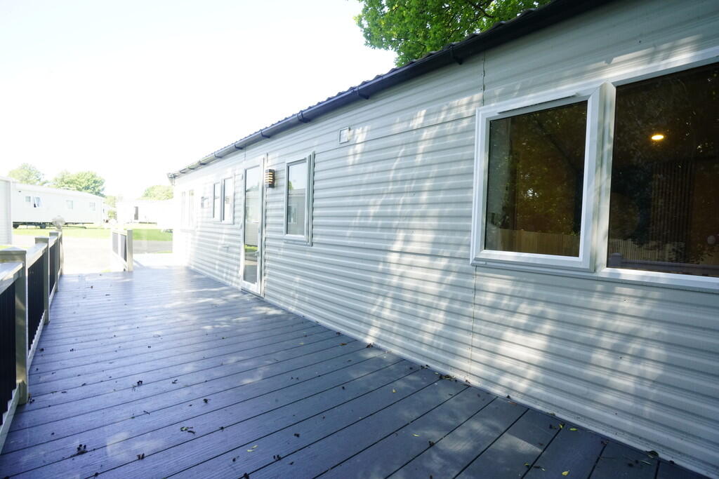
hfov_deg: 96.7
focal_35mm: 16
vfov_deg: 73.8
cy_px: 240
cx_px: 360
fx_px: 320
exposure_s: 1/60
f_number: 18
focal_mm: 16
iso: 2000
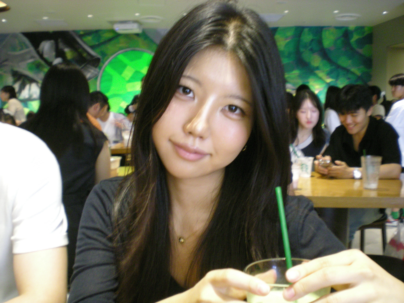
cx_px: 202
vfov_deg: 37.7
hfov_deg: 49.0
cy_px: 152
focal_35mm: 38
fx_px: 443
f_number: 3.1
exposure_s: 1/8
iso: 335
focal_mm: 6.3
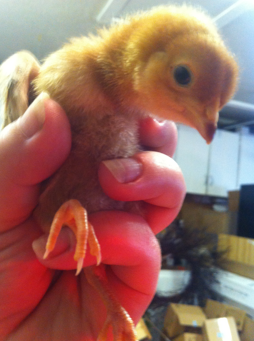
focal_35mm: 38
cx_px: 117
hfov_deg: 37.6
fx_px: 373
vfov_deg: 49.0
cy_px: 173
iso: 320
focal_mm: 3.85
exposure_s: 1/15
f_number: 2.8
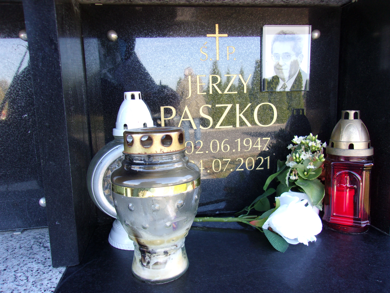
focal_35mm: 27
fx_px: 304
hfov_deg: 65.3
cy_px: 146
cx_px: 195
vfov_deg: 51.4
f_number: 3
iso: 80
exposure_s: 1/50
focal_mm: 4.9
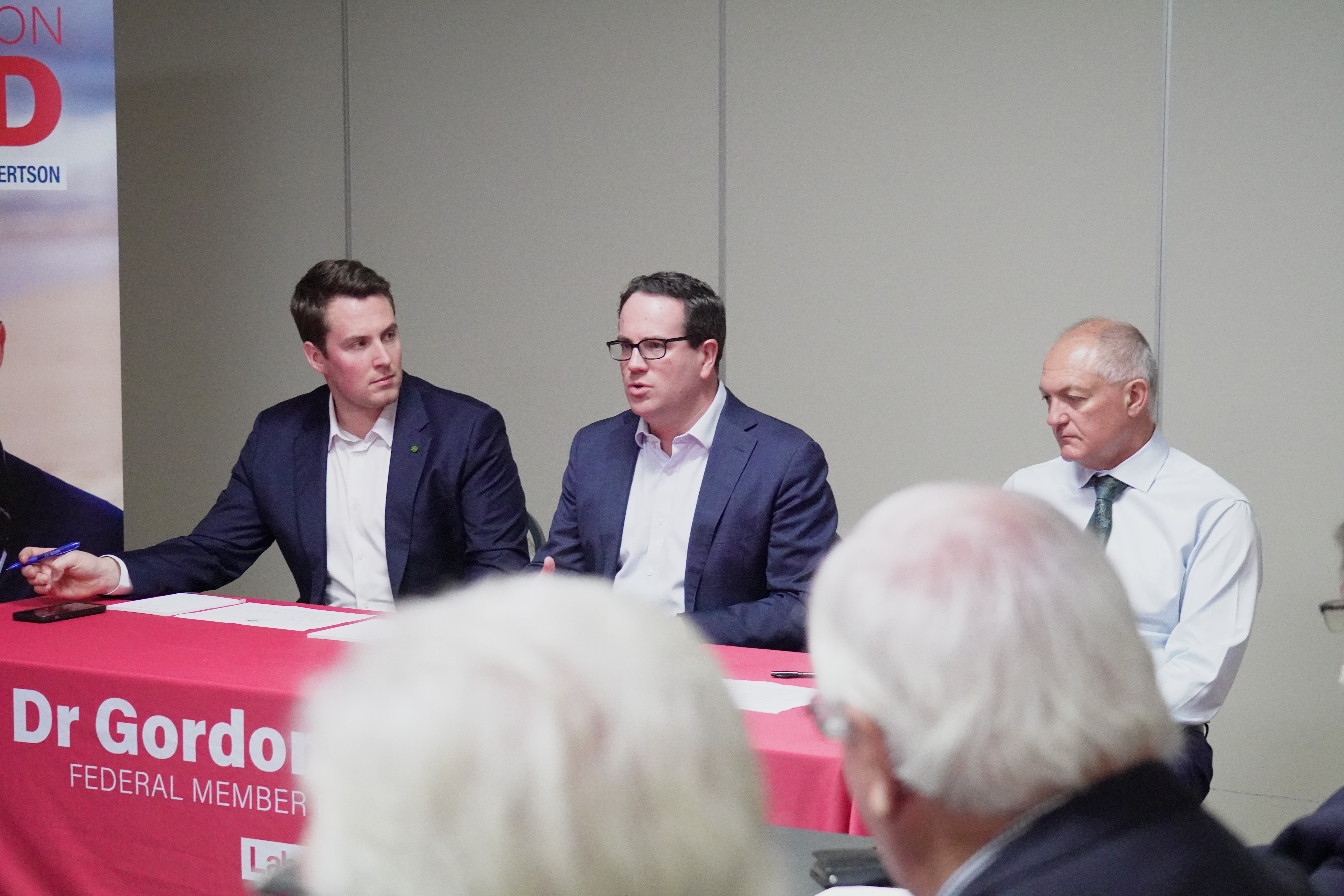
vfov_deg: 17.5
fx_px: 2912
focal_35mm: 78
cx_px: 672
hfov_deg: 26.0
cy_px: 448
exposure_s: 1/200
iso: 8000
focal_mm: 52
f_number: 4
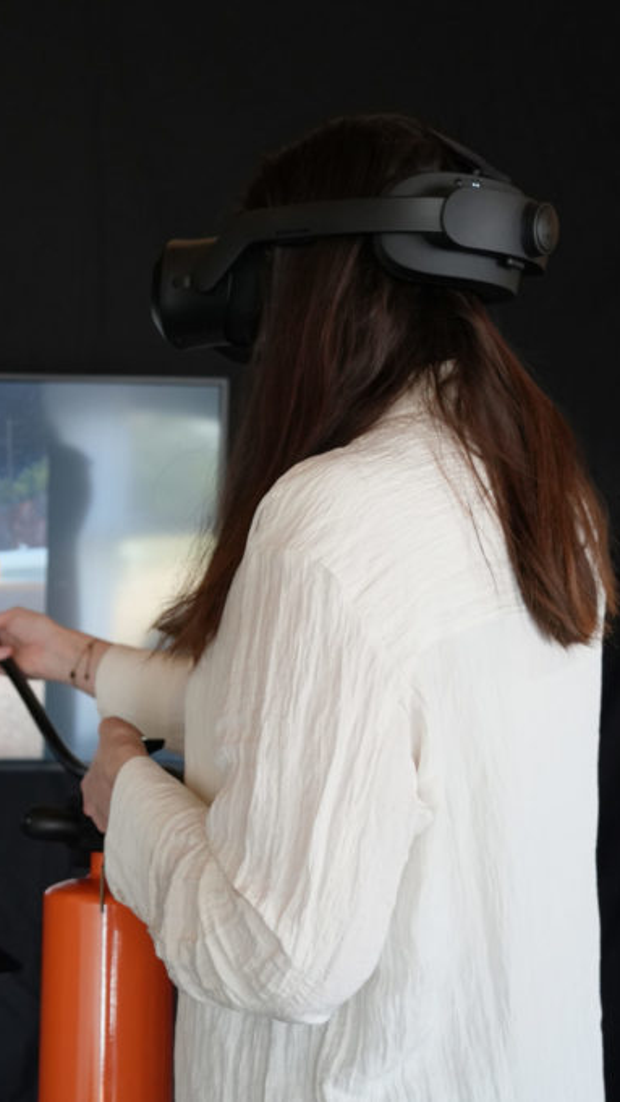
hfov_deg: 21.8
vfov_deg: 39.9
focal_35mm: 52
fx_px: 1520
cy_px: 551
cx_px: -71
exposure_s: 1/160
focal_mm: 33
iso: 2000
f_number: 4
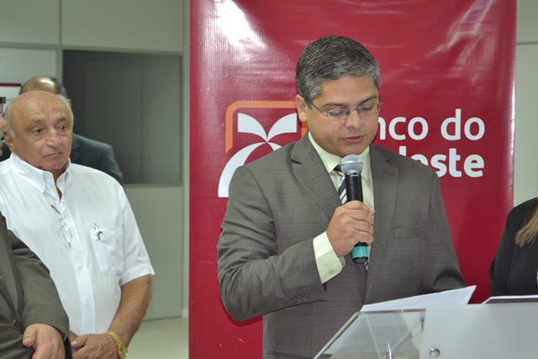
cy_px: 180
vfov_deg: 16.6
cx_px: 269
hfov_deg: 24.6
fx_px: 1233
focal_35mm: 82
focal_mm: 55
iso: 800
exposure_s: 1/30
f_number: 5.6
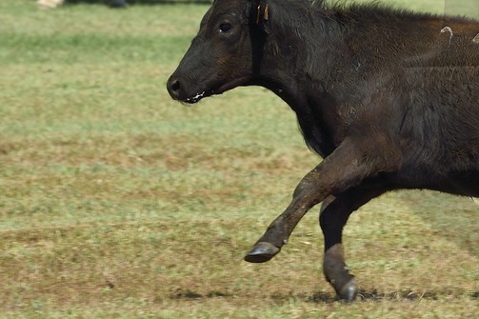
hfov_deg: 3.2
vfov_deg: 2.2
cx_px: 670
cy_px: -89
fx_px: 8459
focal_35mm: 636
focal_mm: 200
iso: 200
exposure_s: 1/800
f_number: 8
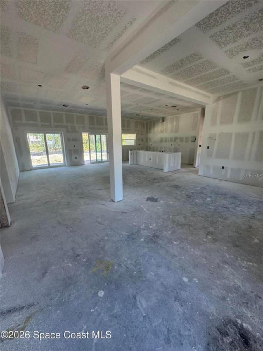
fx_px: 142
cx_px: 132
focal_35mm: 14
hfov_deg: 85.7
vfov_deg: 102.1
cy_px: 176
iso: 80
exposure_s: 1/99
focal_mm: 2.22
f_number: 2.2
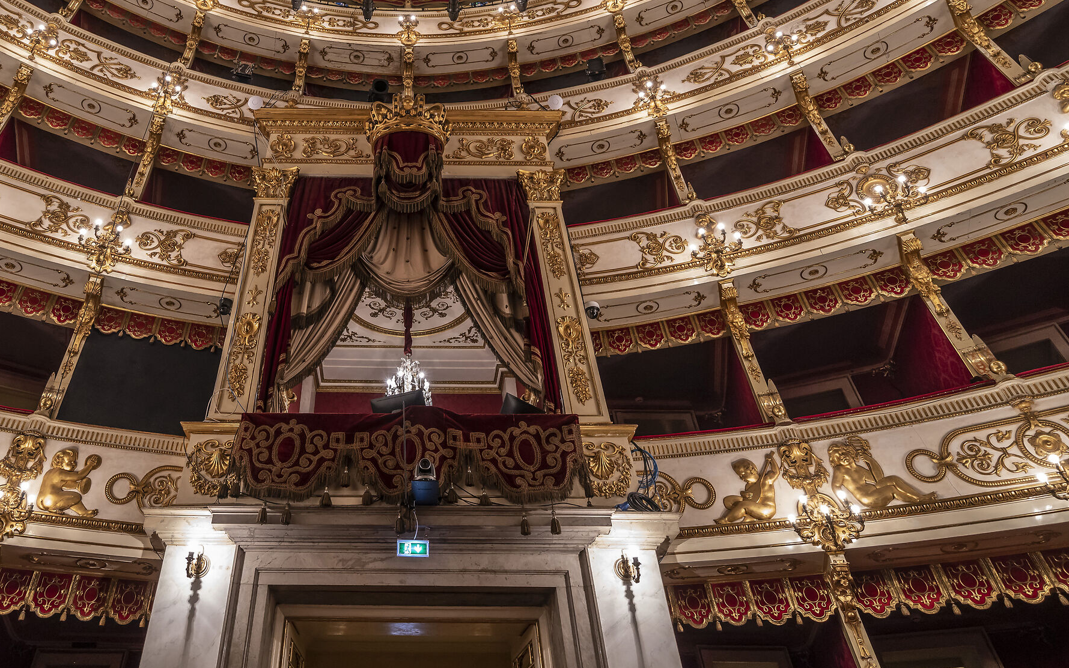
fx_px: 641
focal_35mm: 22
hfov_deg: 78.6
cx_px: 419
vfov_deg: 53.6
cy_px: 205
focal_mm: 16
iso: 1600
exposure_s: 1/30
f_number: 4
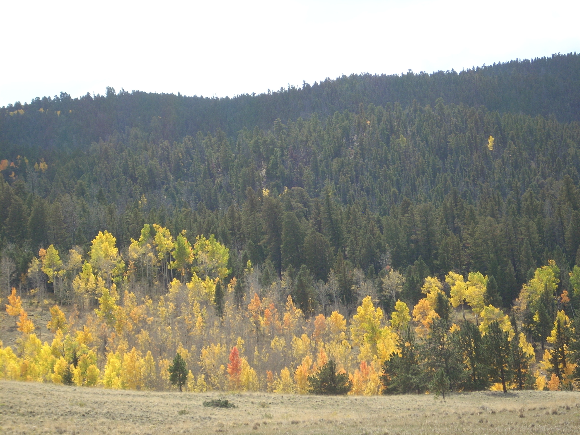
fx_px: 1893
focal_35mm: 113
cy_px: 218
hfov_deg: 17.4
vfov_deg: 13.1
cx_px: 290
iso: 64
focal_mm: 18.6
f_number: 5.2
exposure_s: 1/285
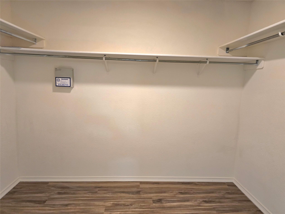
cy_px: 107
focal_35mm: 23
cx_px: 142
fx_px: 189
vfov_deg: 58.9
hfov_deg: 73.9
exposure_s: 1/120
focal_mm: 6.3
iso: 500
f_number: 1.7
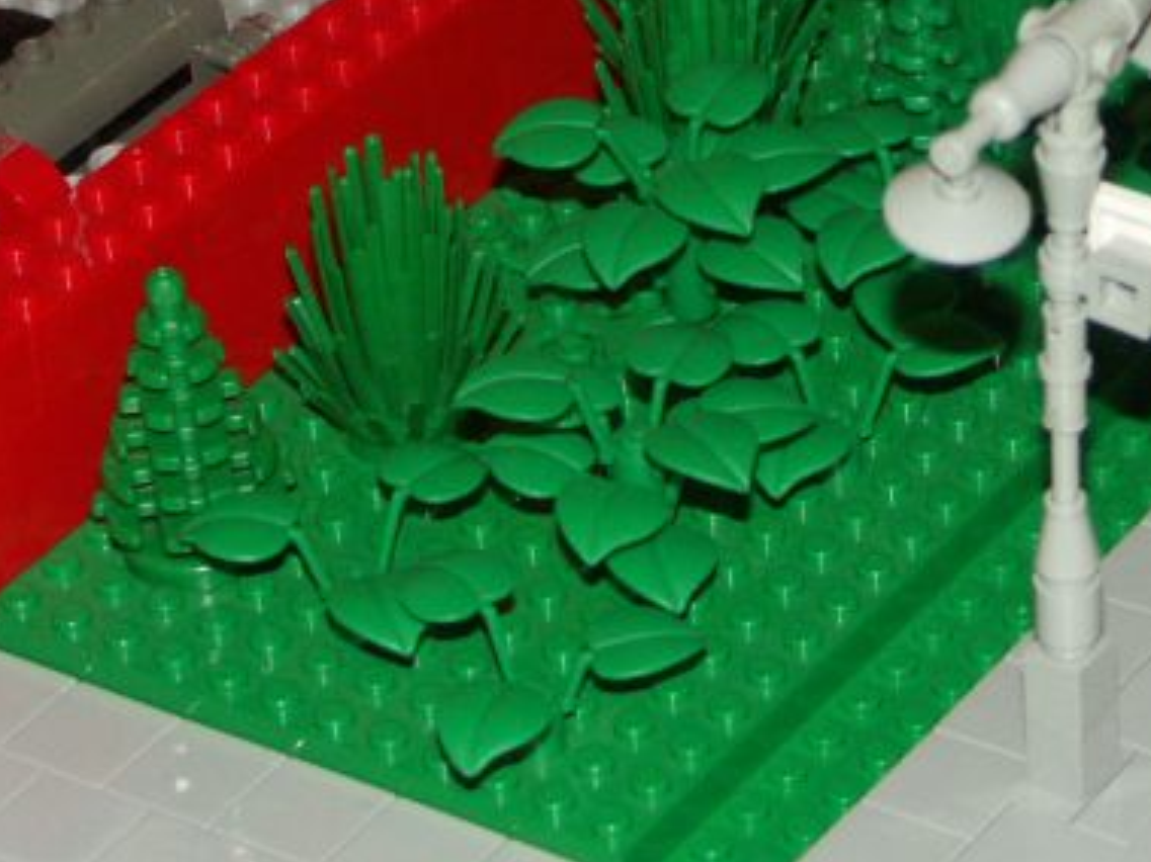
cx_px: 954
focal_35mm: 181
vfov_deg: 8.2
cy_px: 39
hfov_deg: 10.9
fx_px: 6016
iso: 200
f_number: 3.2
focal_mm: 17.07
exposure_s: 1/60
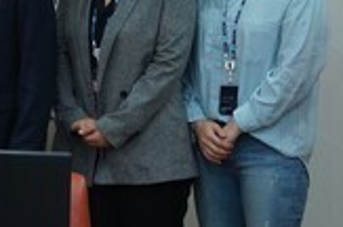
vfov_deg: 8.7
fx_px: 1474
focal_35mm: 155
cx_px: -173
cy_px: -48
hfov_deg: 12.6
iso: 800
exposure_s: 1/30
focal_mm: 42
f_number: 5.6
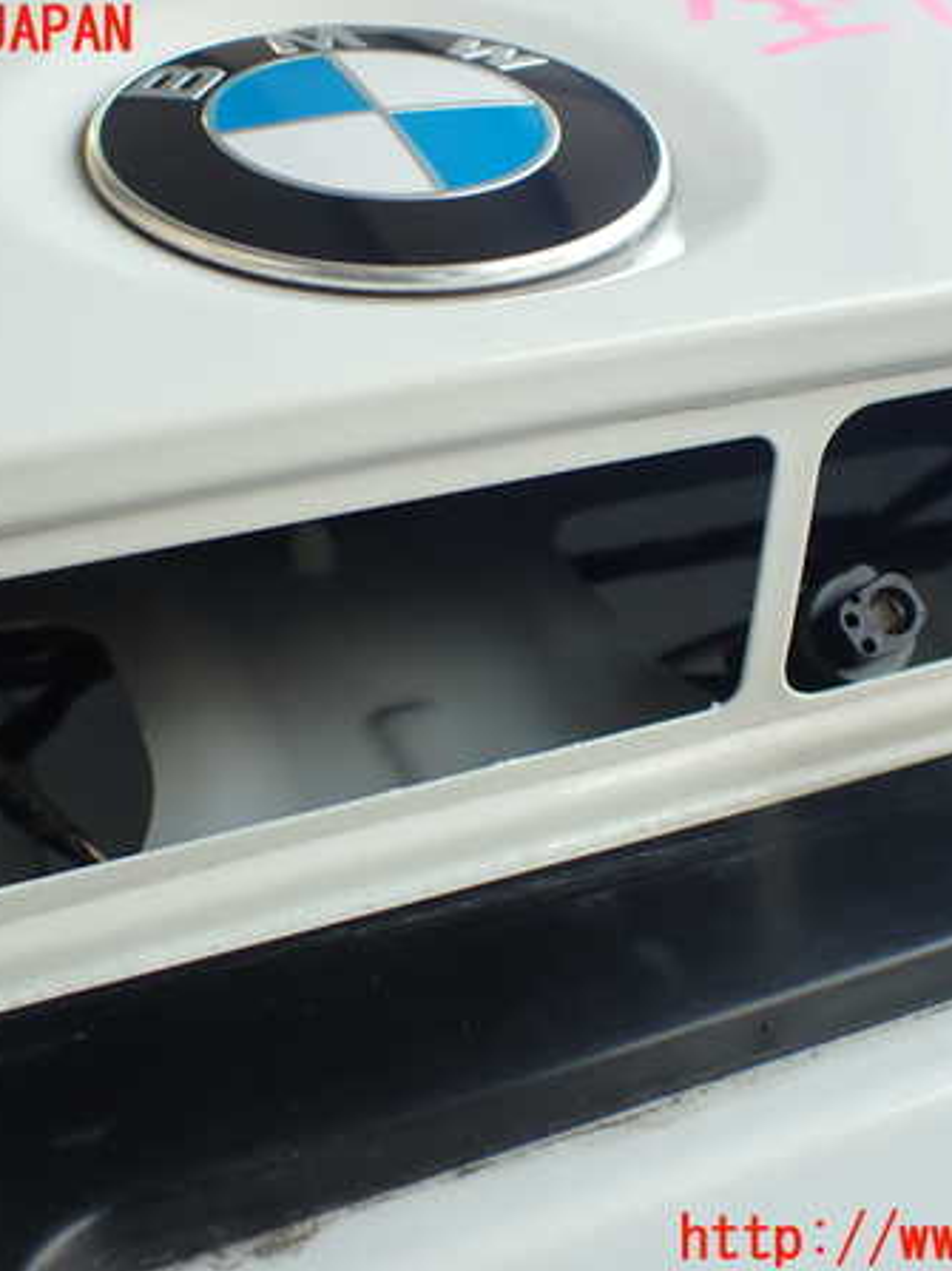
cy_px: 637
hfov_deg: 33.6
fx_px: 1578
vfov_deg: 43.9
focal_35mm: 43
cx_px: 469
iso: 100
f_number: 2.4
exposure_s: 1/80
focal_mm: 5.79
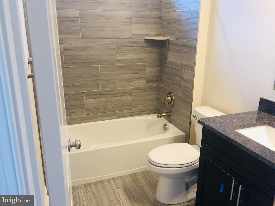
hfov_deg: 61.7
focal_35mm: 29
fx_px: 230
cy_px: 103
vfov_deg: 48.2
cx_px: 138
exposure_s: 1/30
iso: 50
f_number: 2.2
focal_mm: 4.15
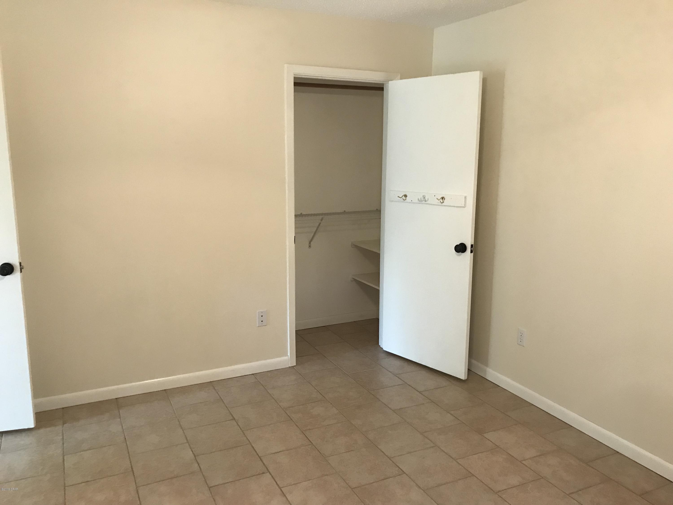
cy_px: 252
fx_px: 544
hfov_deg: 63.4
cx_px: 336
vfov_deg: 49.7
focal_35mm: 28
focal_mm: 3.99
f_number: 1.8
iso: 64
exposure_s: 1/15
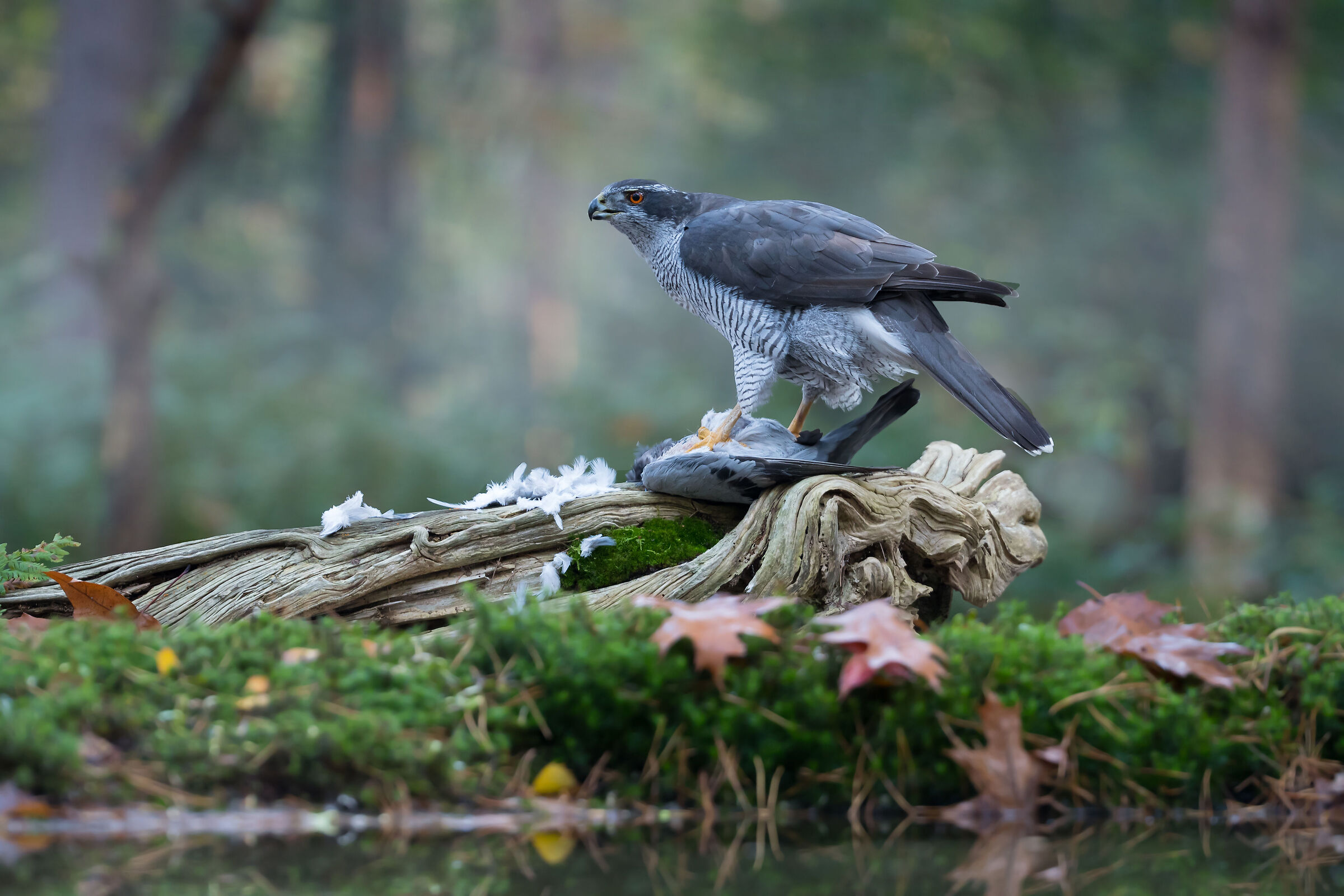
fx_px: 8399
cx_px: 672
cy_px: 448
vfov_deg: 6.1
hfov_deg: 9.1
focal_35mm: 225
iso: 1000
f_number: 3.5
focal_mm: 150
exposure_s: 1/125
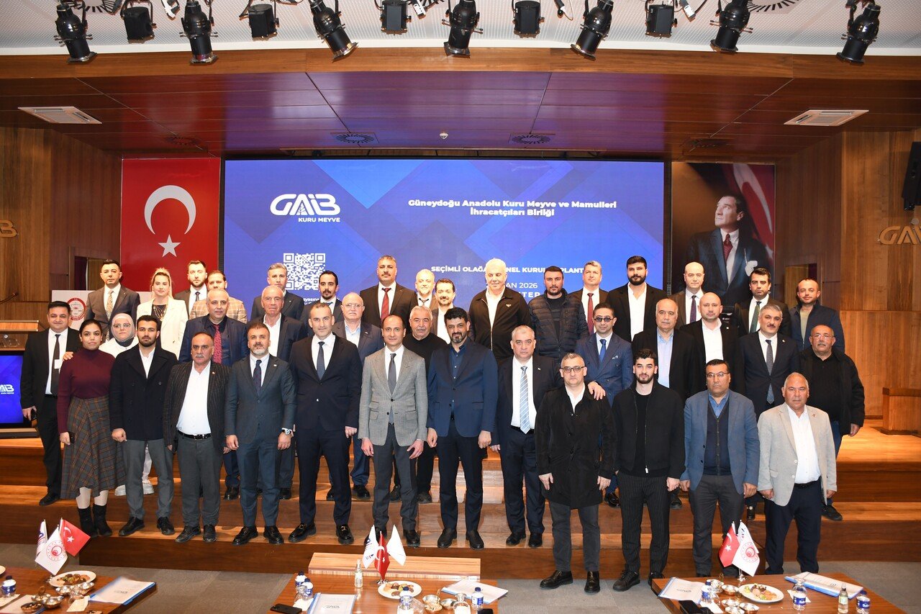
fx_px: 691
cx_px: 460
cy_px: 307
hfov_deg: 67.4
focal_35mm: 27
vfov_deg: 47.9
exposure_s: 1/60
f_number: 4.5
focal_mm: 18
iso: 1000
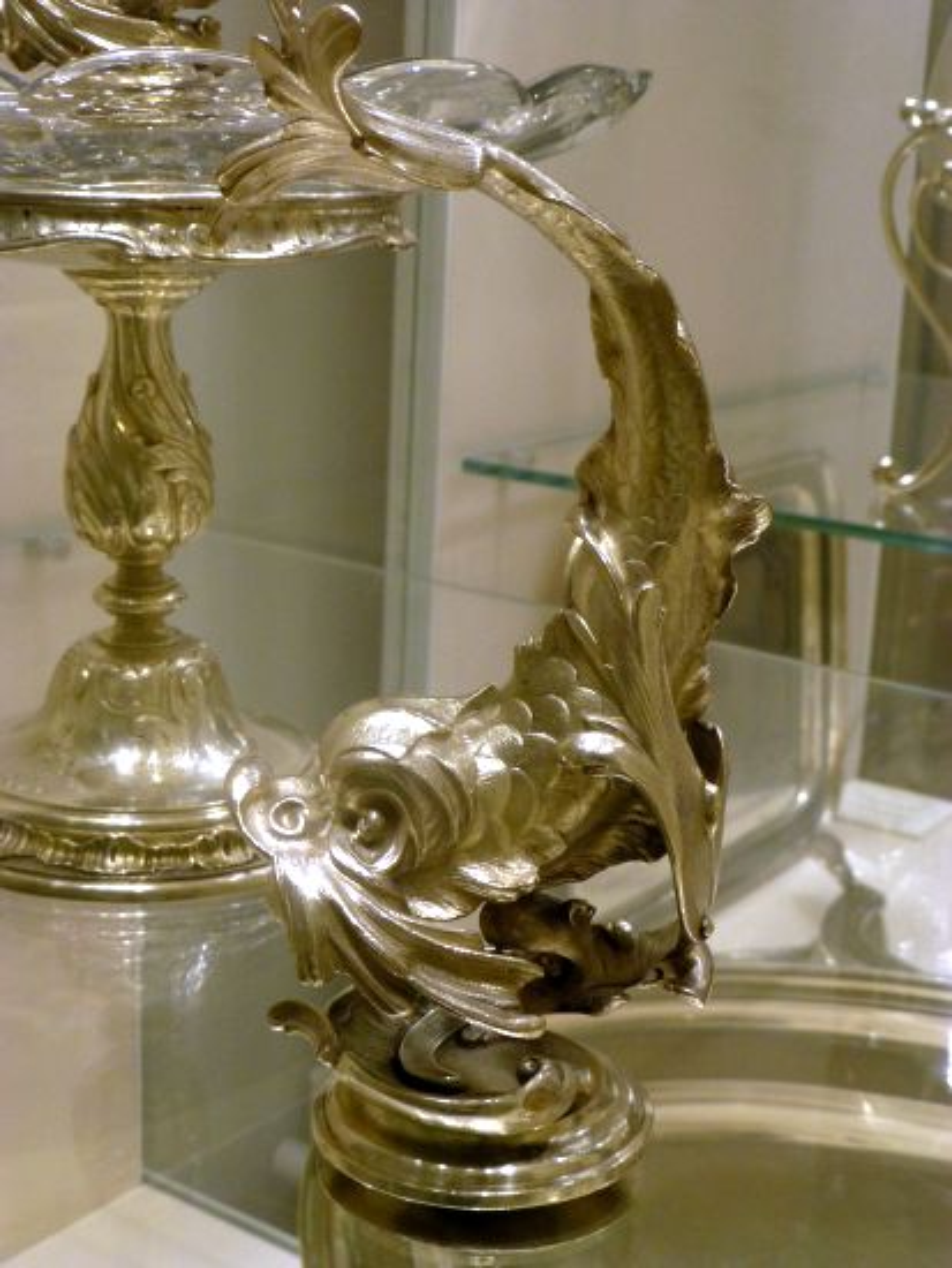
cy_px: 634
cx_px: 476
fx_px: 1979
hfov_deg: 27.1
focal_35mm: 54
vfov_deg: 35.5
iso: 400
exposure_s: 1/60
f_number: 4.6
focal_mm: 9.7
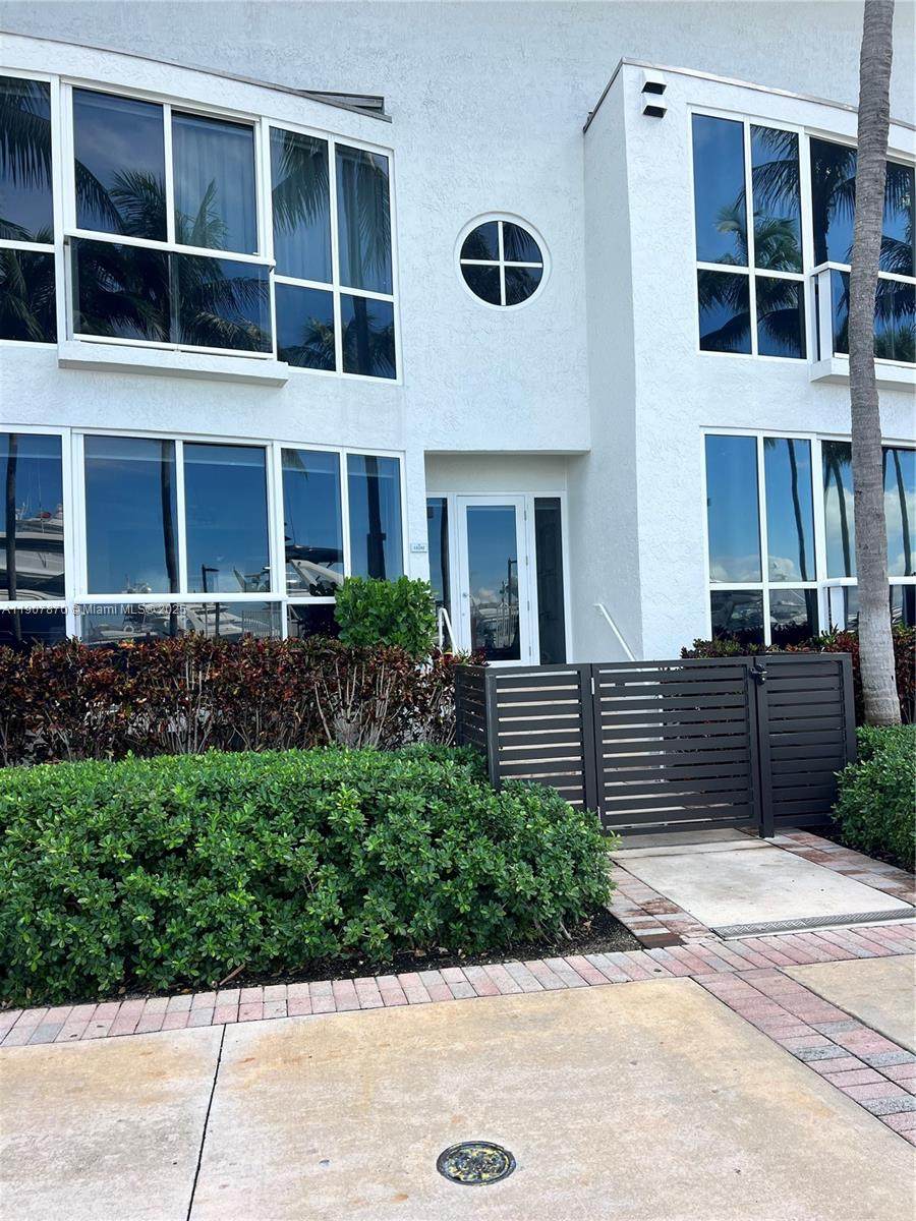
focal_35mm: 26
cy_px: 610
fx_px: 917
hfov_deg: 53.1
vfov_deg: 67.3
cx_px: 458
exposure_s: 1/1124
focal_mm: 5.7
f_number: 1.5
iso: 50
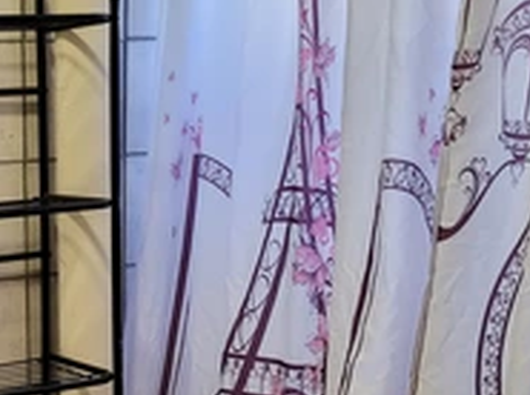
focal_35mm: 62
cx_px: 9
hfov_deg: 29.3
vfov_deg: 22.6
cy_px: 401
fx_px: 947
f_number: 1.8
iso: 200
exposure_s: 1/100
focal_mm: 5.4
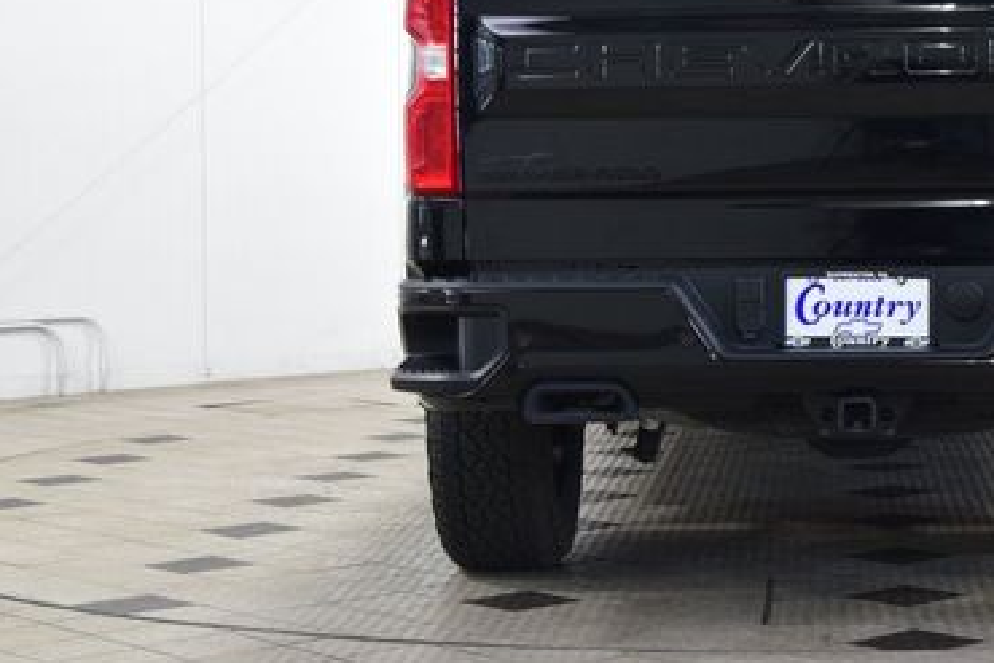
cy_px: 189
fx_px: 2510
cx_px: 854
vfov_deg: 15.0
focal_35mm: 91
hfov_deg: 22.0
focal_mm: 35
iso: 800
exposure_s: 1/15
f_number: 6.3
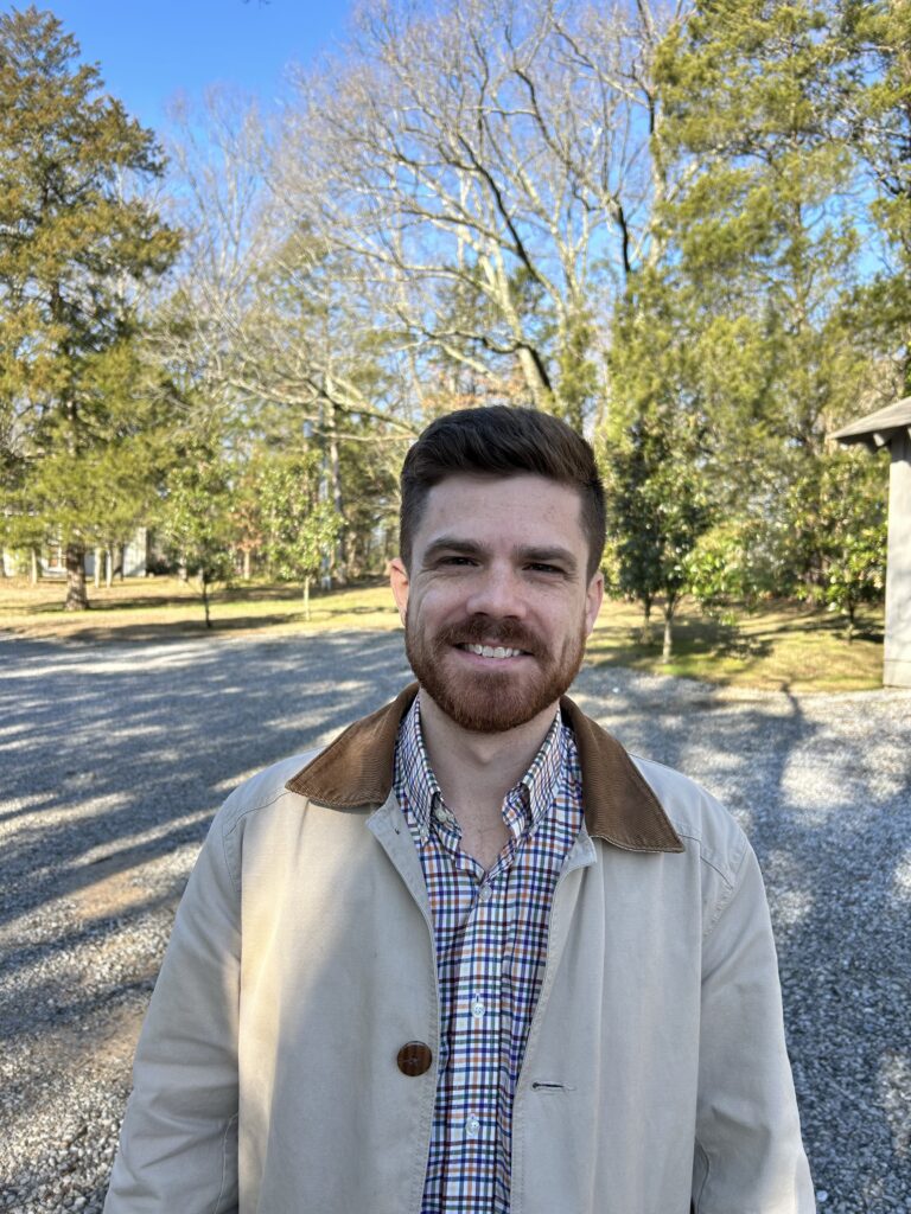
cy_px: 607
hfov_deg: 53.1
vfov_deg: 67.3
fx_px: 912
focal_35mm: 26
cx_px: 456
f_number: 1.5
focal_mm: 5.7
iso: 50
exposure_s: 1/709
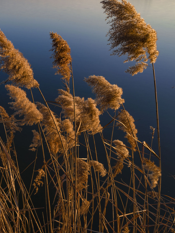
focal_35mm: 43
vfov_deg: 43.8
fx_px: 290
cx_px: -11
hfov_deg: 30.5
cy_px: 111
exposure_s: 1/160
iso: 100
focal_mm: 28
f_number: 11
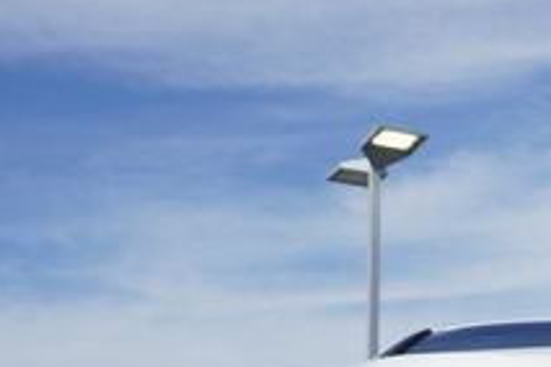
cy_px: 541
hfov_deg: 19.0
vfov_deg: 13.7
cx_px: 823
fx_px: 1446
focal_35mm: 94
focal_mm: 21
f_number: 13
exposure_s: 1/200
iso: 160
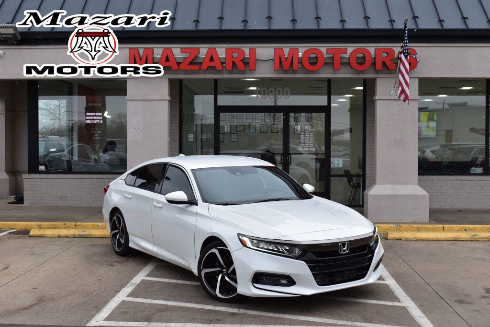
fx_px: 612
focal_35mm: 45
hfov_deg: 43.6
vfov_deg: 29.8
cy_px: 164
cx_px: 245
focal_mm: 30
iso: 400
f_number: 9
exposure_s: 1/160
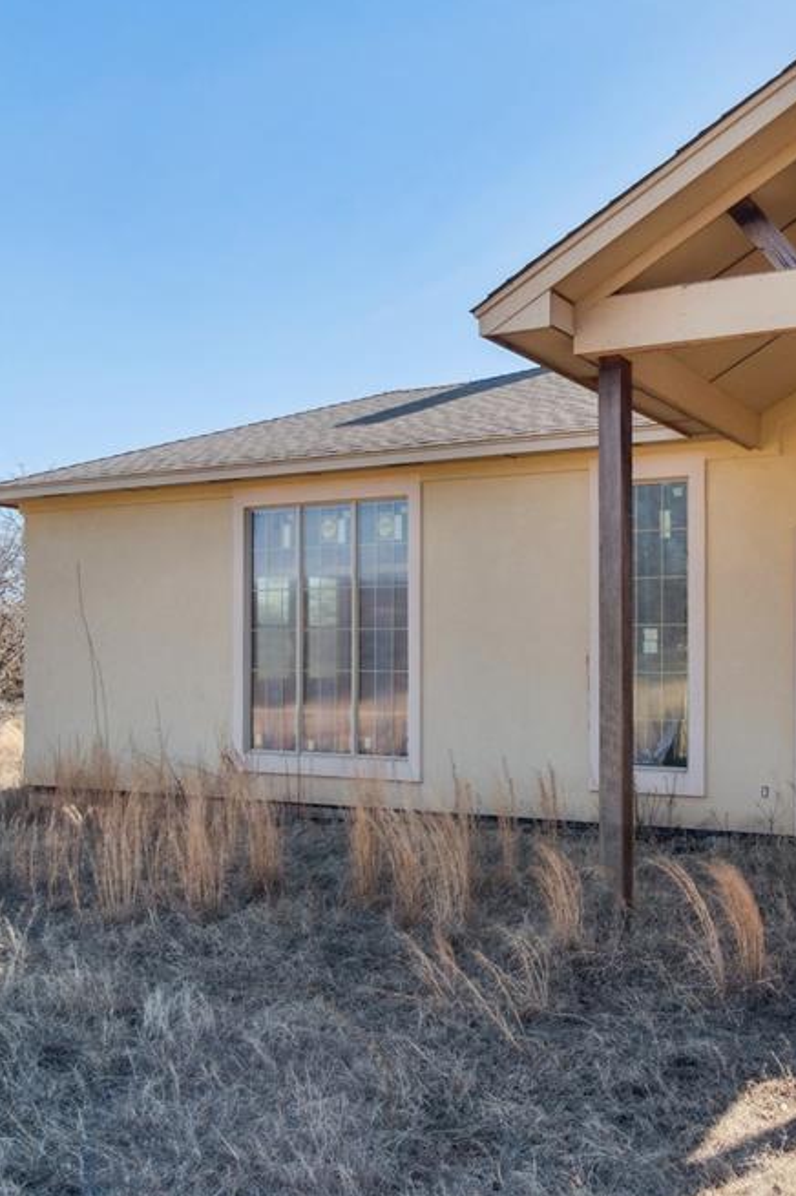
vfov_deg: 69.9
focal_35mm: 26
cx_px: 744
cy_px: 582
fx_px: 856
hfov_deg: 44.5
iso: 100
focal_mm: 11
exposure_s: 1/500
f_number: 9
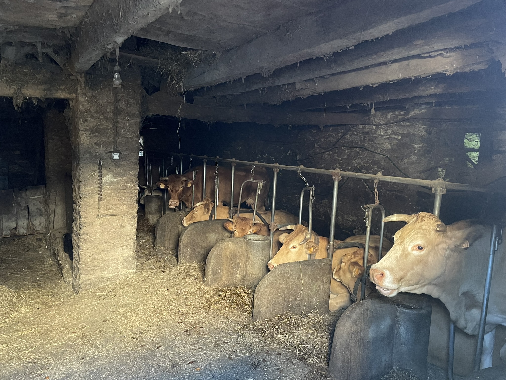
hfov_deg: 67.3
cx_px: 253
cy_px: 190
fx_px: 380
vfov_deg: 53.1
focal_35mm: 26
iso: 640
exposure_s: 1/30
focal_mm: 4.2
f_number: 1.6
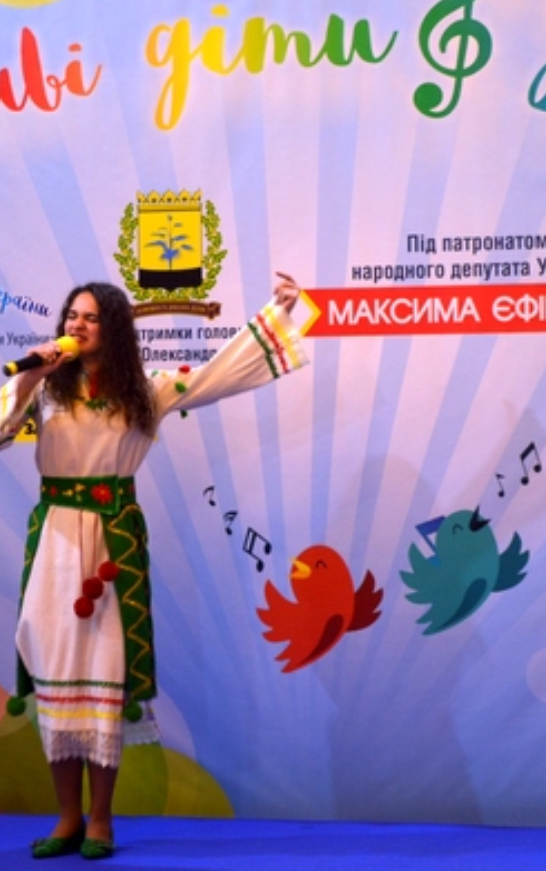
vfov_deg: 17.4
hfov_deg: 10.9
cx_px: 394
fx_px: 2852
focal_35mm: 120
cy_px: 413
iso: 450
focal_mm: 48
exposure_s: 1/30
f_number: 5.3
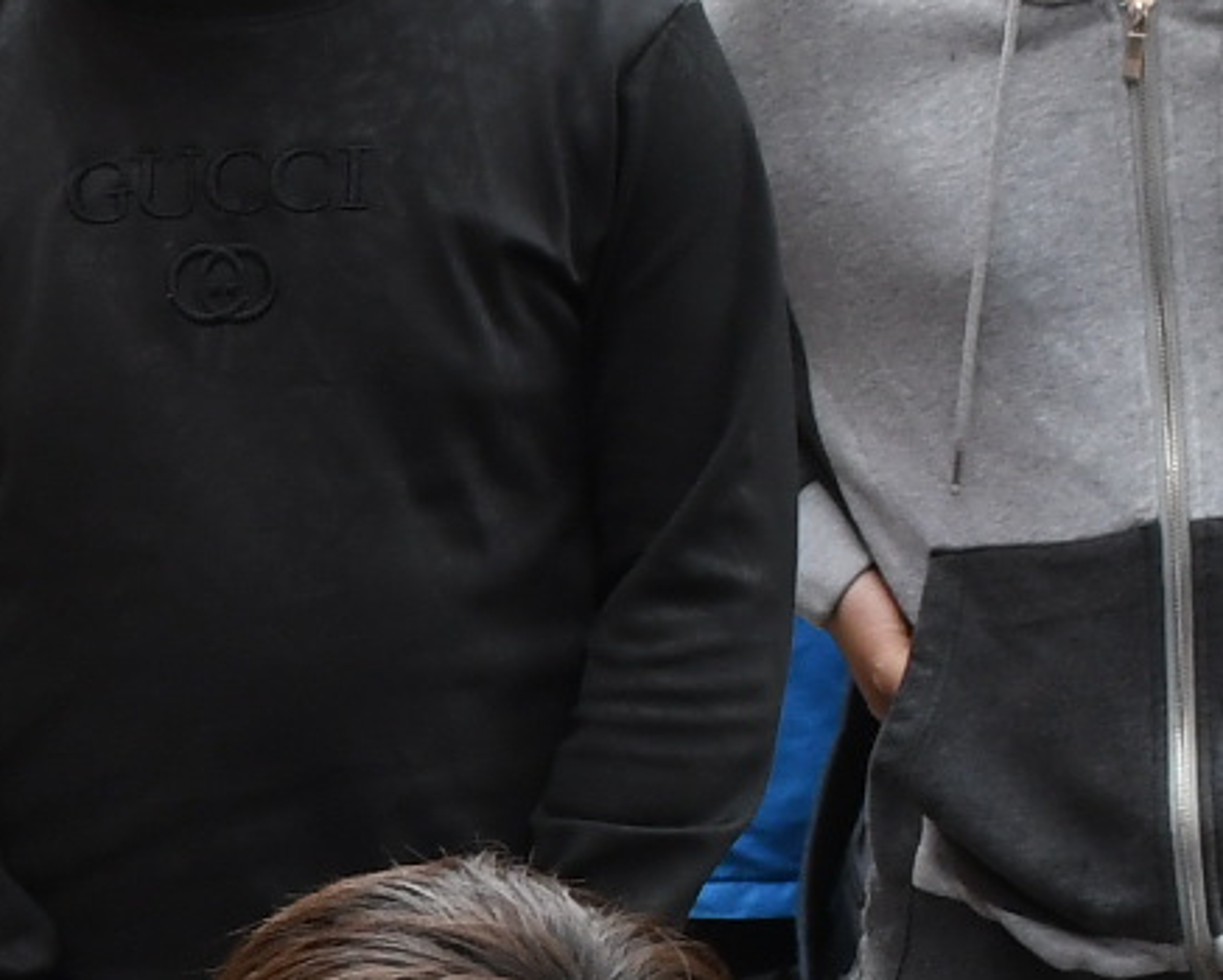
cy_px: 1019
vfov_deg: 7.2
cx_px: -467
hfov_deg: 8.8
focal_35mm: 215
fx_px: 7786
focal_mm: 24
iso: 640
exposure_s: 1/200
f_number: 7.1
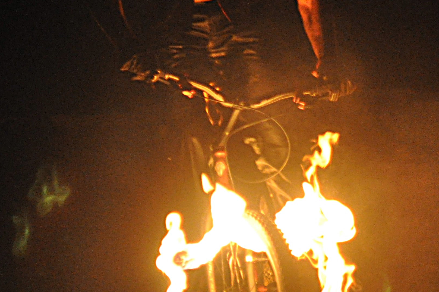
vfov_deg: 4.6
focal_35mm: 298
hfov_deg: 6.9
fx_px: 3633
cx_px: 302
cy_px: 288
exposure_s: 1/125
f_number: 2.8
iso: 1250
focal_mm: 75
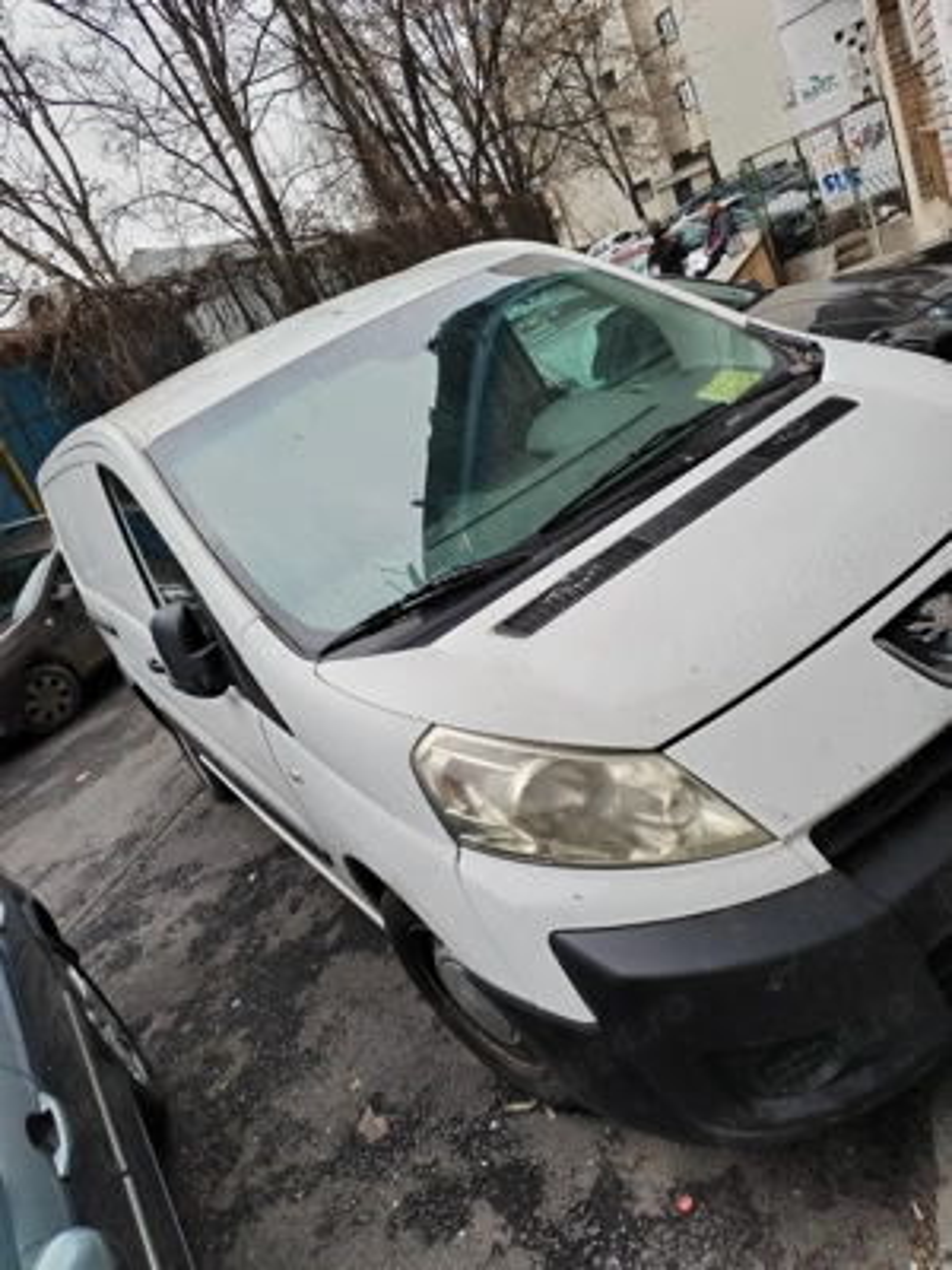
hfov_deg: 53.1
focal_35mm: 26
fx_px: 953
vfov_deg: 67.3
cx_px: 476
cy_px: 635
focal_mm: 4.75
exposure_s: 1/155
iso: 100
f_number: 1.8
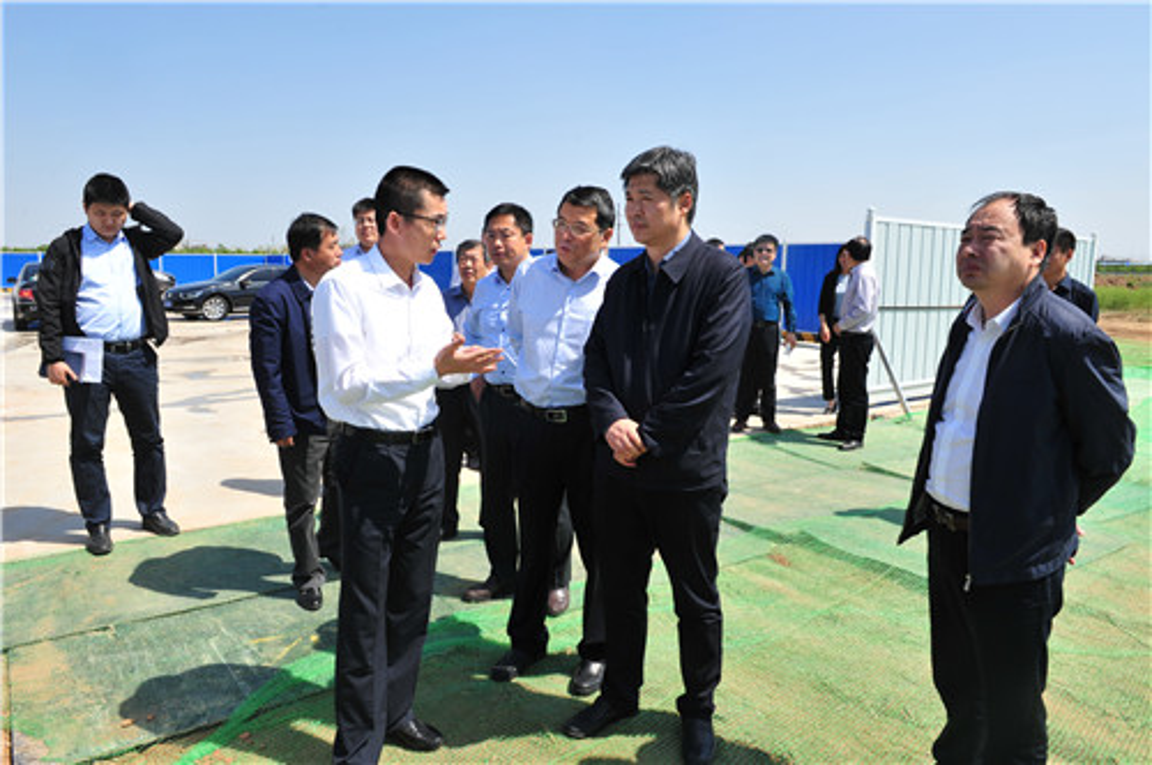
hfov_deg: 73.8
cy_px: 382
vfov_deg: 53.0
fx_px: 767
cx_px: 576
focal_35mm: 24
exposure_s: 1/400
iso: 400
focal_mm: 24
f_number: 10
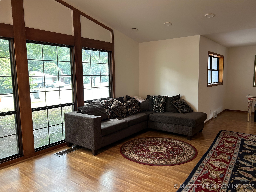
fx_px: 192
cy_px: 96
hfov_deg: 67.3
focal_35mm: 26
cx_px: 128
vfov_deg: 53.1
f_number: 1.5
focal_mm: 5.7
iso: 80
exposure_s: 1/60
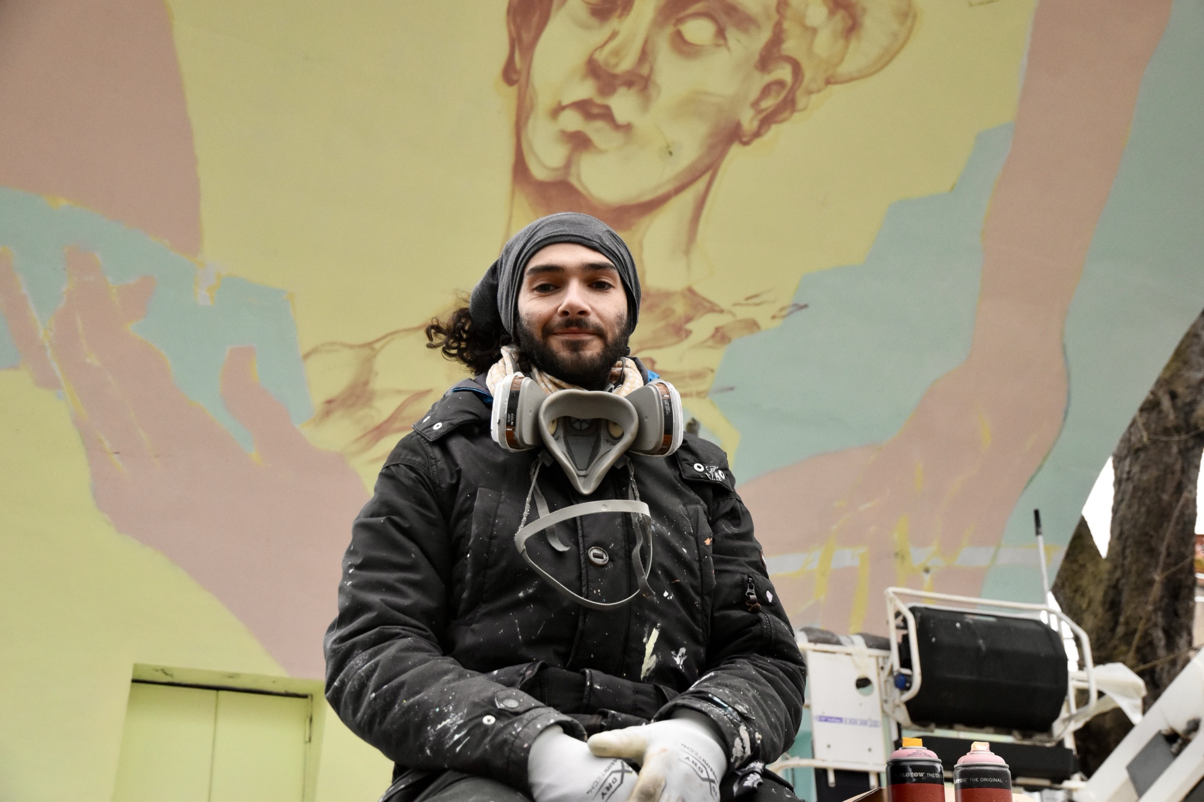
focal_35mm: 48
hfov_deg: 41.1
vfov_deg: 28.1
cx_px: 602
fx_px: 1605
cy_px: 401
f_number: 4.5
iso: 2200
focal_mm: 32
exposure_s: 1/500
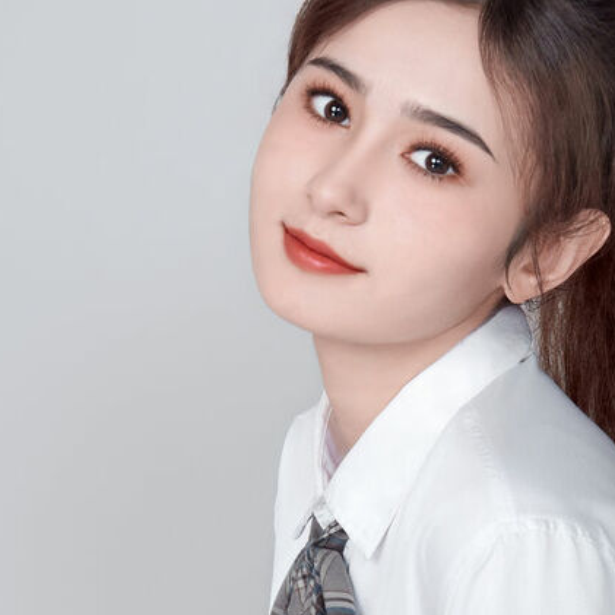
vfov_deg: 6.4
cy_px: 776
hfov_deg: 6.5
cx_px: 524
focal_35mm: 270
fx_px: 5427
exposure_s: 1/125
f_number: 8
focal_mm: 85
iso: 160
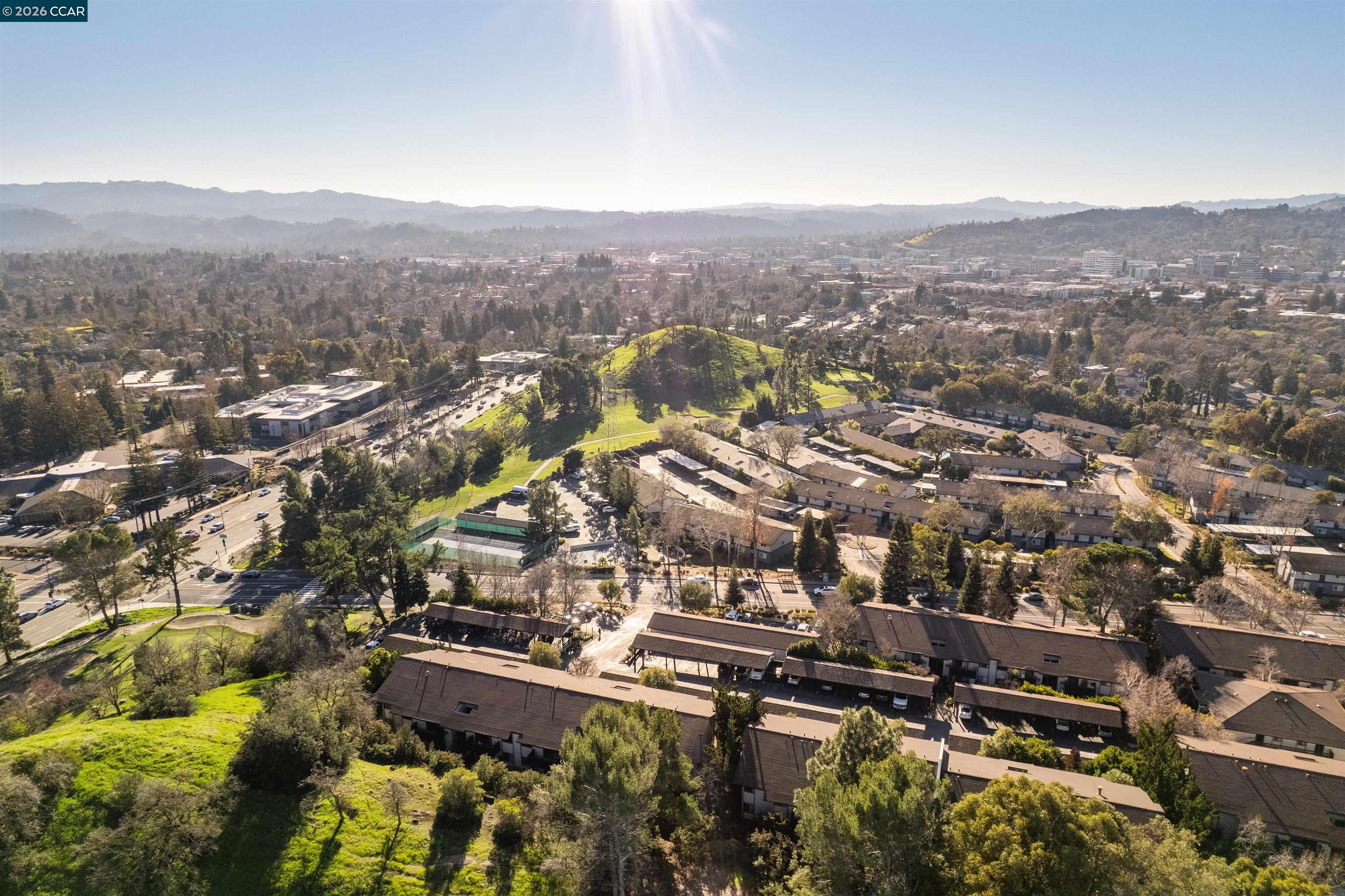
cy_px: 448
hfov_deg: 78.6
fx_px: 822
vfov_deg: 57.2
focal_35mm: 22
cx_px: 672
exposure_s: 1/3000
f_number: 2.8
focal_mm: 8.4
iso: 110
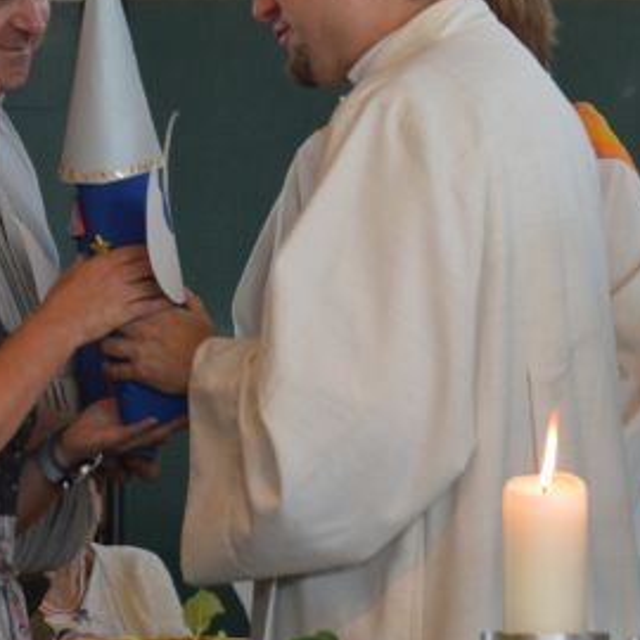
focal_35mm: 297
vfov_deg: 5.9
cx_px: 318
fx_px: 6212
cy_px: 275
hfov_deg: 5.9
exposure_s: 1/60
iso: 900
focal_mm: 70
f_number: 5
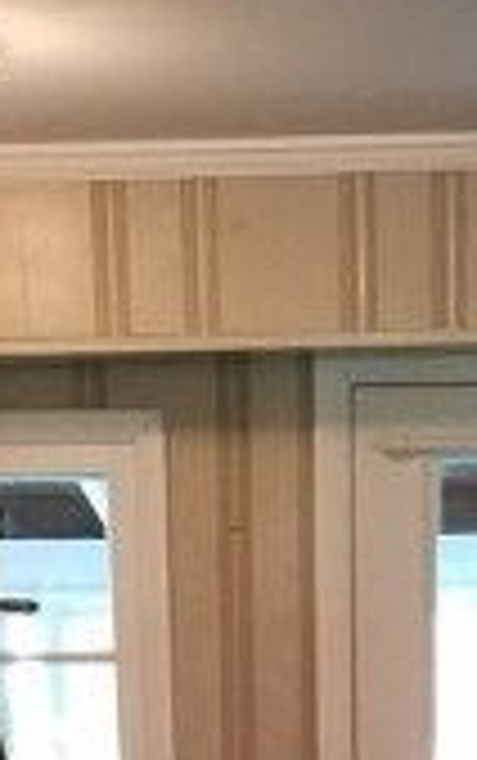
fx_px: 2593
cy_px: 1309
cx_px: 374
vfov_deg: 14.8
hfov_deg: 10.5
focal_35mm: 125
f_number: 1.7
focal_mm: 4.2
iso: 200
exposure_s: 1/17
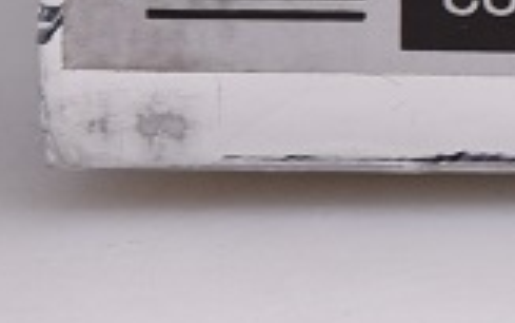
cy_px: -670
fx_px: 12664
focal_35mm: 902
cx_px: 1675
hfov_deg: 2.3
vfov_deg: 1.5
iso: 100
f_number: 11
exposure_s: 1/160
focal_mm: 120
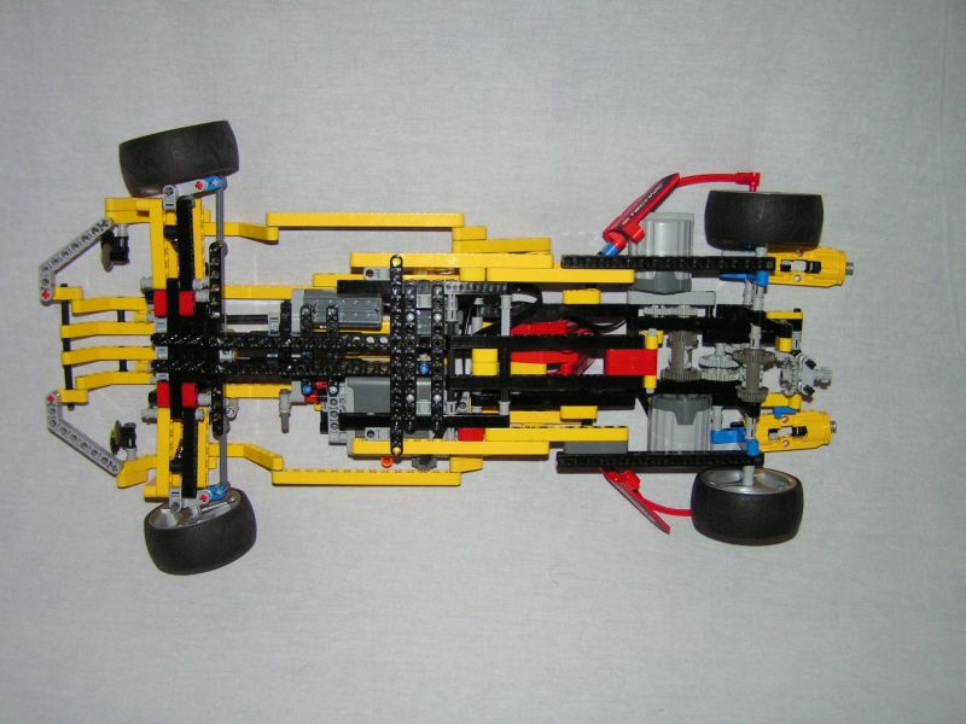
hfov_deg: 49.0
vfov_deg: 37.7
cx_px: 483
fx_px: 1060
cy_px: 362
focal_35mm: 38
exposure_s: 1/40
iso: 200
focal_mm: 6.3
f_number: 2.8
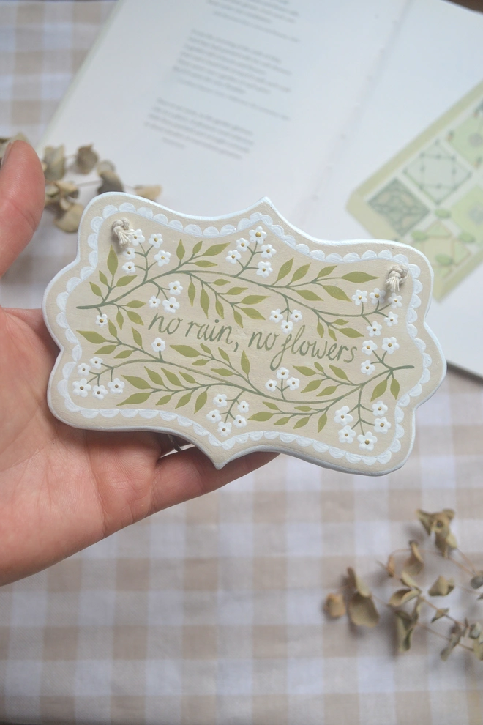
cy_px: 362
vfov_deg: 53.1
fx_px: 724
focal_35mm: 36
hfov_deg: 36.9
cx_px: 242
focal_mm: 24
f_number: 5.6
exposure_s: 1/125
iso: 400
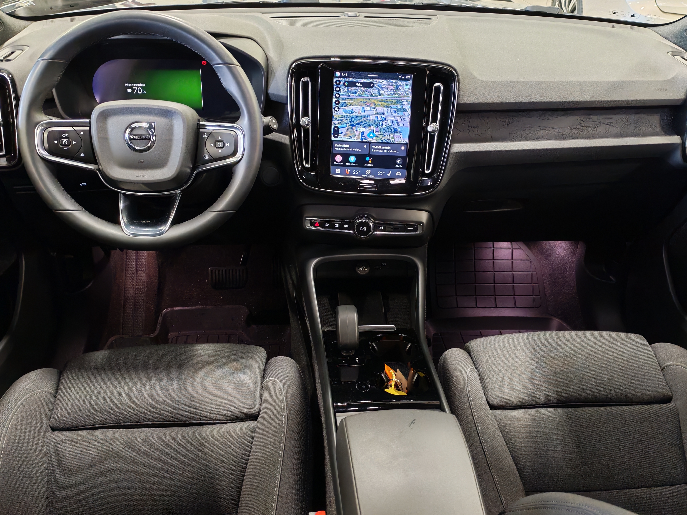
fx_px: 655
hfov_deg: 55.4
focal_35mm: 33
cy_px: 258
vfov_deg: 42.9
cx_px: 344
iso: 1747
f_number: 1.9
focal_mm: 6.12
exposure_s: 1/50
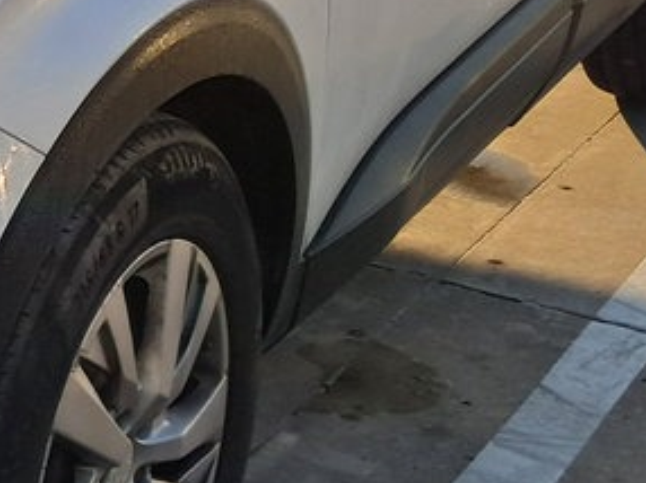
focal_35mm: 121
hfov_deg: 14.3
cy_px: -36
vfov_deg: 12.0
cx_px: -526
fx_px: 2256
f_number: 1.8
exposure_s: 1/556
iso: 50
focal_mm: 4
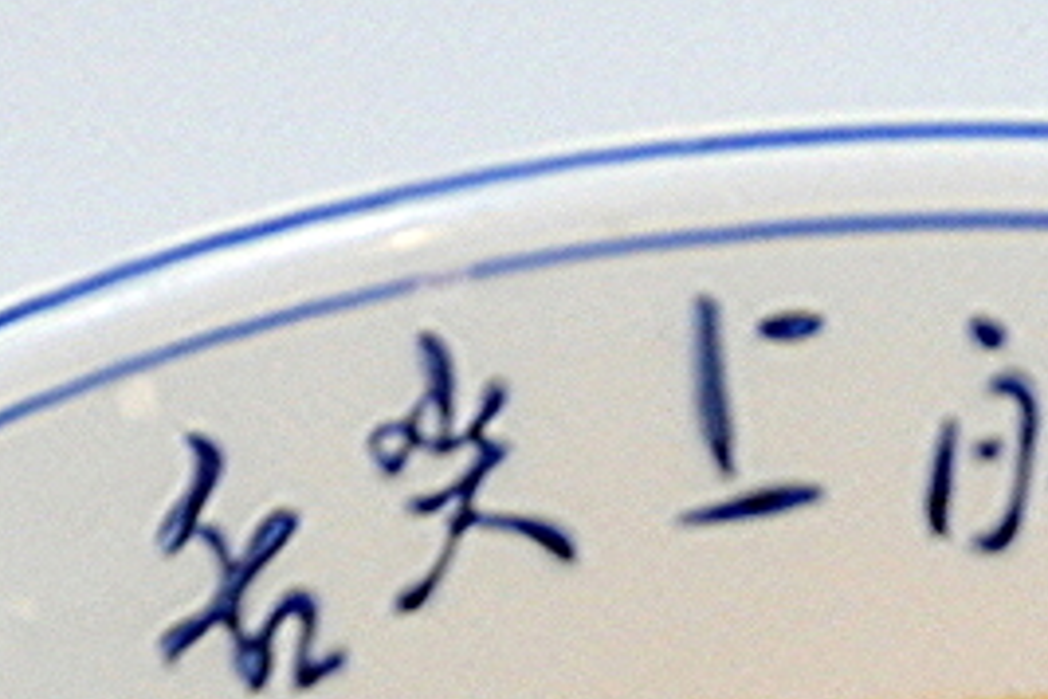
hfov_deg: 3.6
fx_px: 16657
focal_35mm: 572
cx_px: 1174
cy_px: 1559
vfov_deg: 2.4
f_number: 5.6
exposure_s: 1/40
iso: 1600
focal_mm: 85
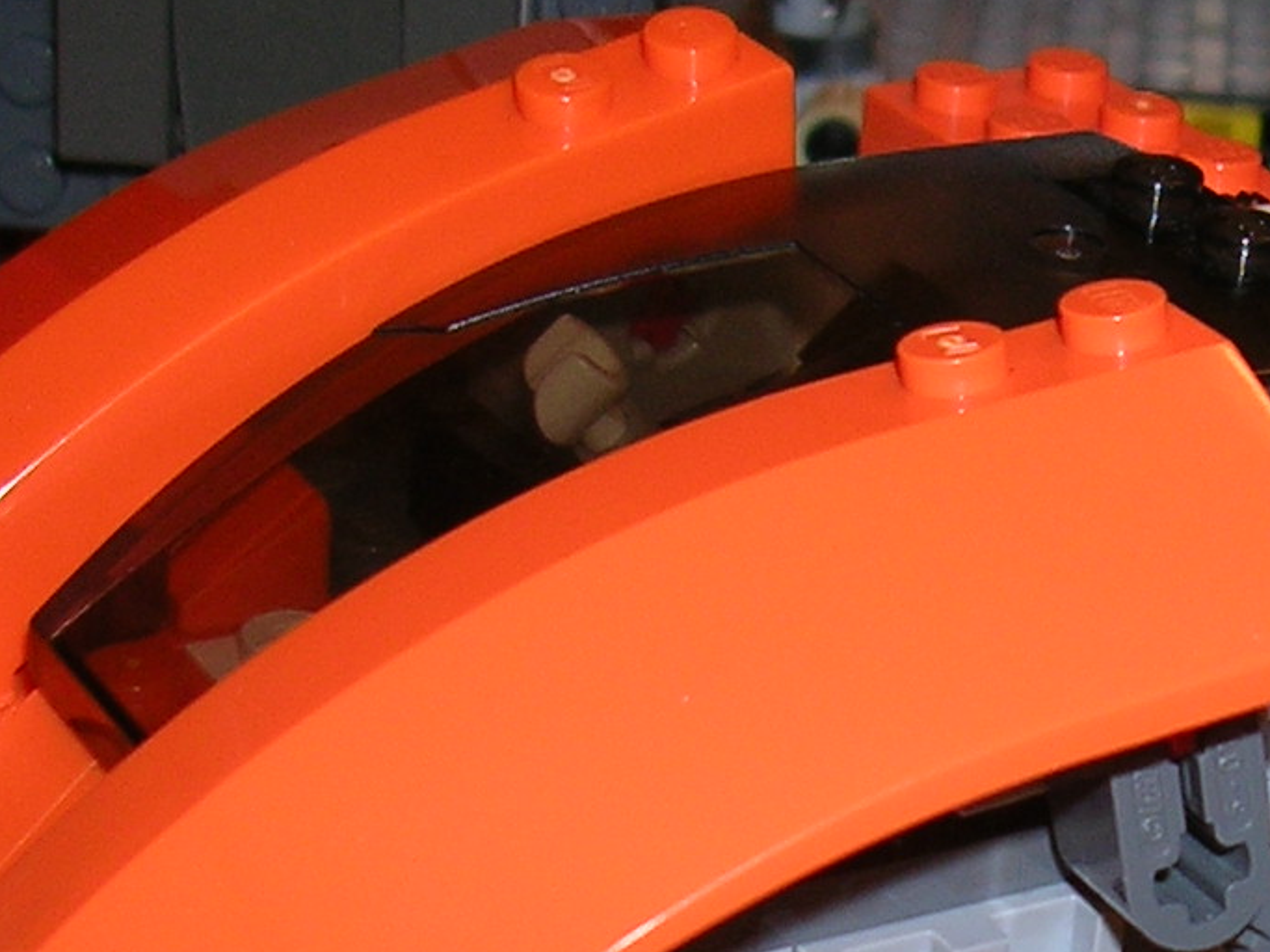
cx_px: 1142
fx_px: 4182
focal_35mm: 114
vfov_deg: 13.0
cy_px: 588
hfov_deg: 17.0
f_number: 2.8
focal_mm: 5.8
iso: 50
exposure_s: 1/60.1
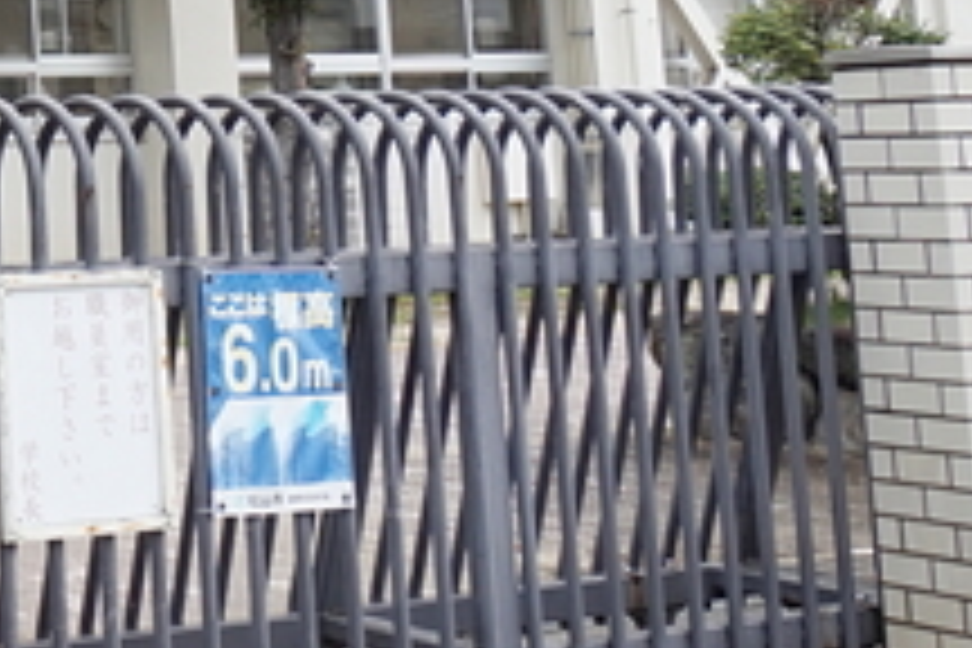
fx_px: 2025
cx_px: -464
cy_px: -140
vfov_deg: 17.3
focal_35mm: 75
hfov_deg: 22.4
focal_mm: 10
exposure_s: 1/80
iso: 100
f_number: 5.6
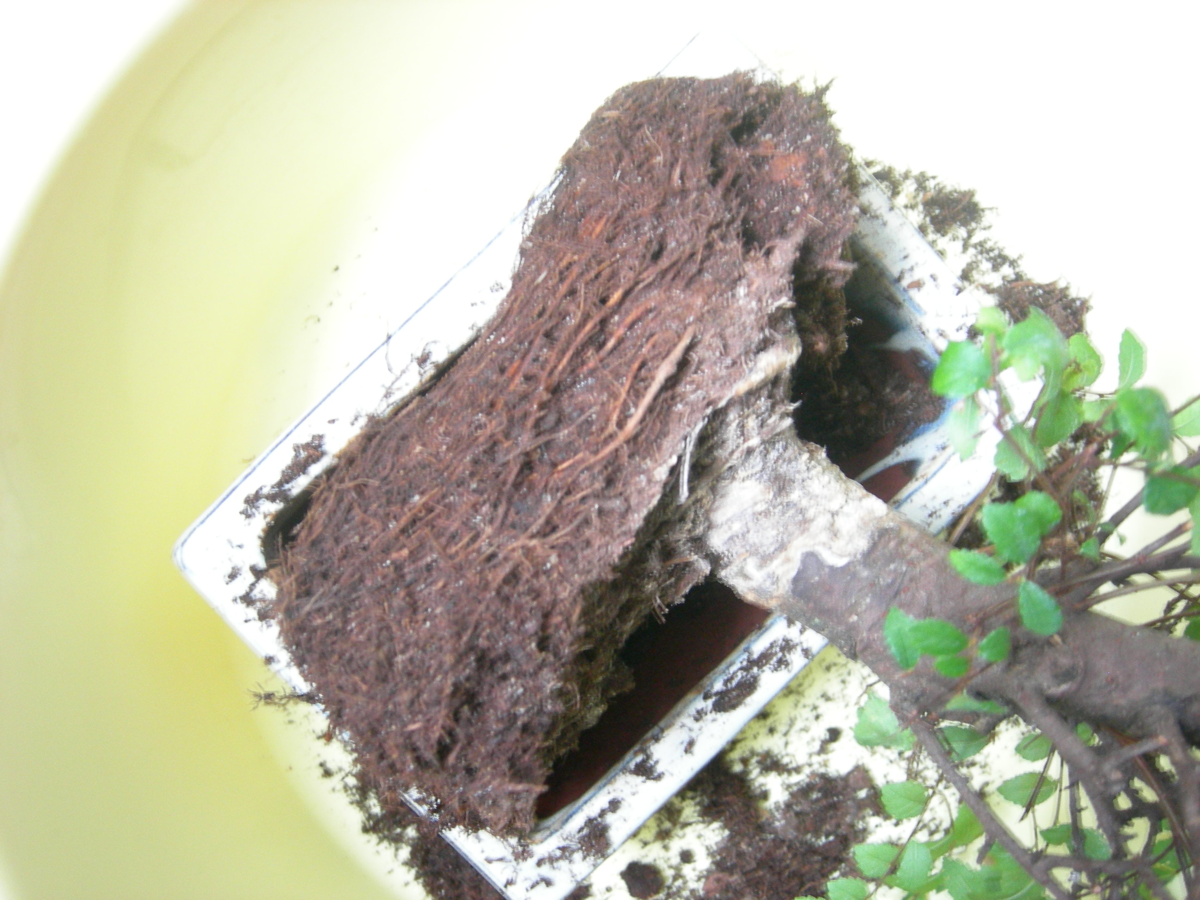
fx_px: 1317
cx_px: 600
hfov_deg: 49.0
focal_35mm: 38
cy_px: 450
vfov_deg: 37.7
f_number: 2.8
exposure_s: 1/3.2
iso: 200
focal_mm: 8
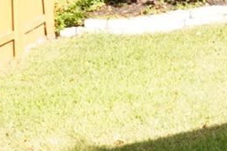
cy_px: -11
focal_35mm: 137
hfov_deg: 12.8
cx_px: 478
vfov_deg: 9.9
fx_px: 863
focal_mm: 18
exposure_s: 1/200
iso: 400
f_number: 7.1
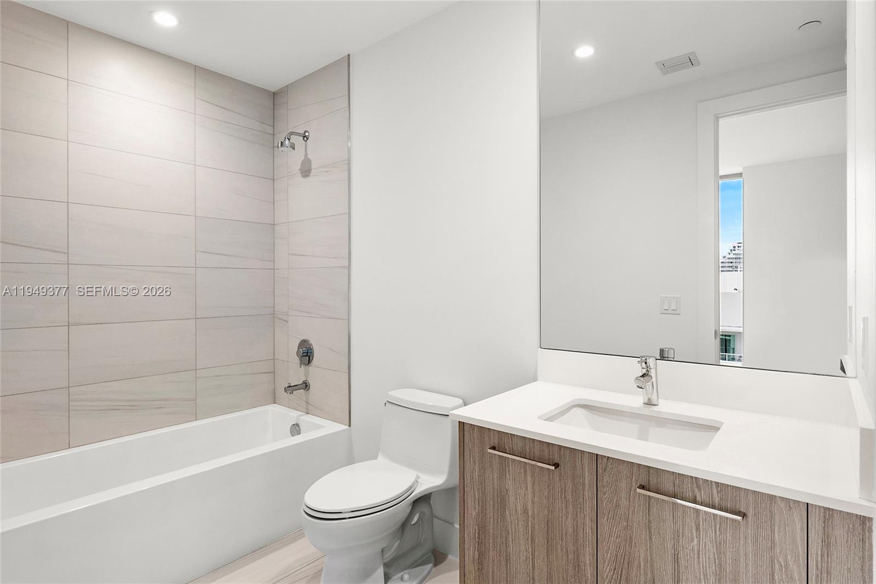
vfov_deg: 67.4
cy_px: 292
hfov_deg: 90.0
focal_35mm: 18
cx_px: 438
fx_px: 438
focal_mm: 12
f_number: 8
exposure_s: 1/50
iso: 400
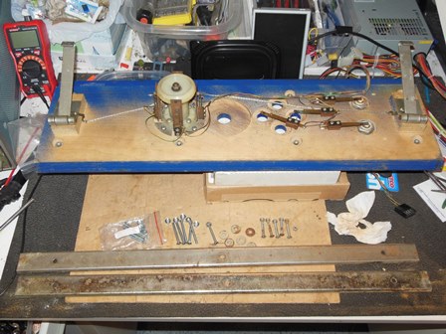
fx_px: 425
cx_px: 223
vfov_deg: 42.9
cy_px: 167
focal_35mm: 33
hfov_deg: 55.4
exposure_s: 1/30
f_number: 3.5
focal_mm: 6
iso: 200
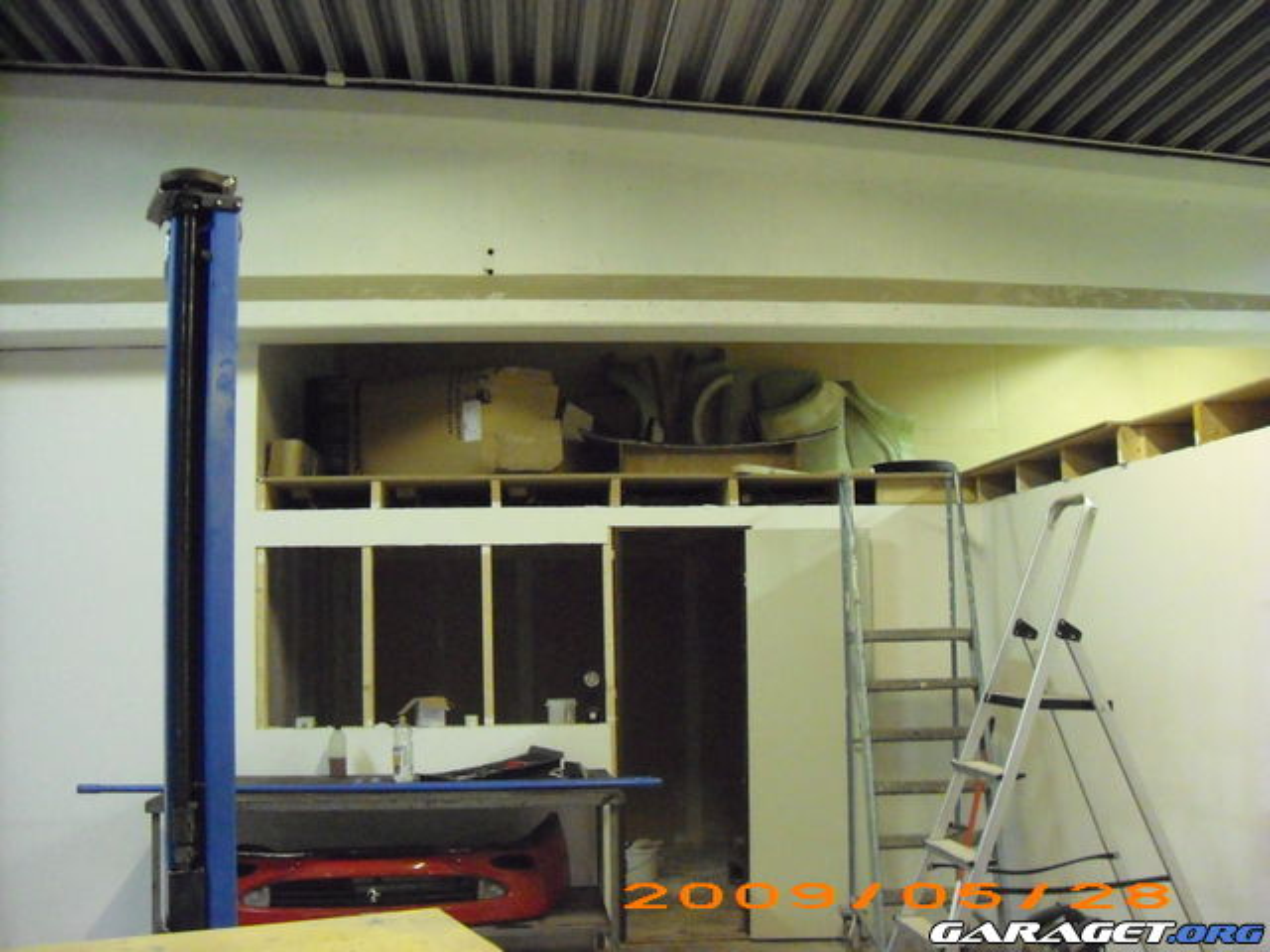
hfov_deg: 50.1
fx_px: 1357
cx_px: 635
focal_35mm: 37
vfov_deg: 38.7
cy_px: 476
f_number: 2.7
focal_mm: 6.2
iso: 1250
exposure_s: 1/25
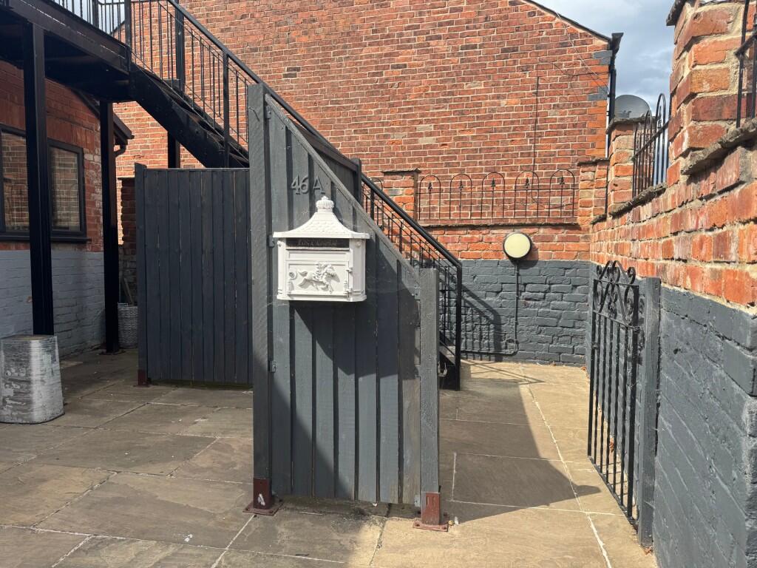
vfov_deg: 56.8
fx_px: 525
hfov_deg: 71.6
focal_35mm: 24
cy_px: 284
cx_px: 378
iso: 80
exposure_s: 1/2331
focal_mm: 6.76
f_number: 1.78
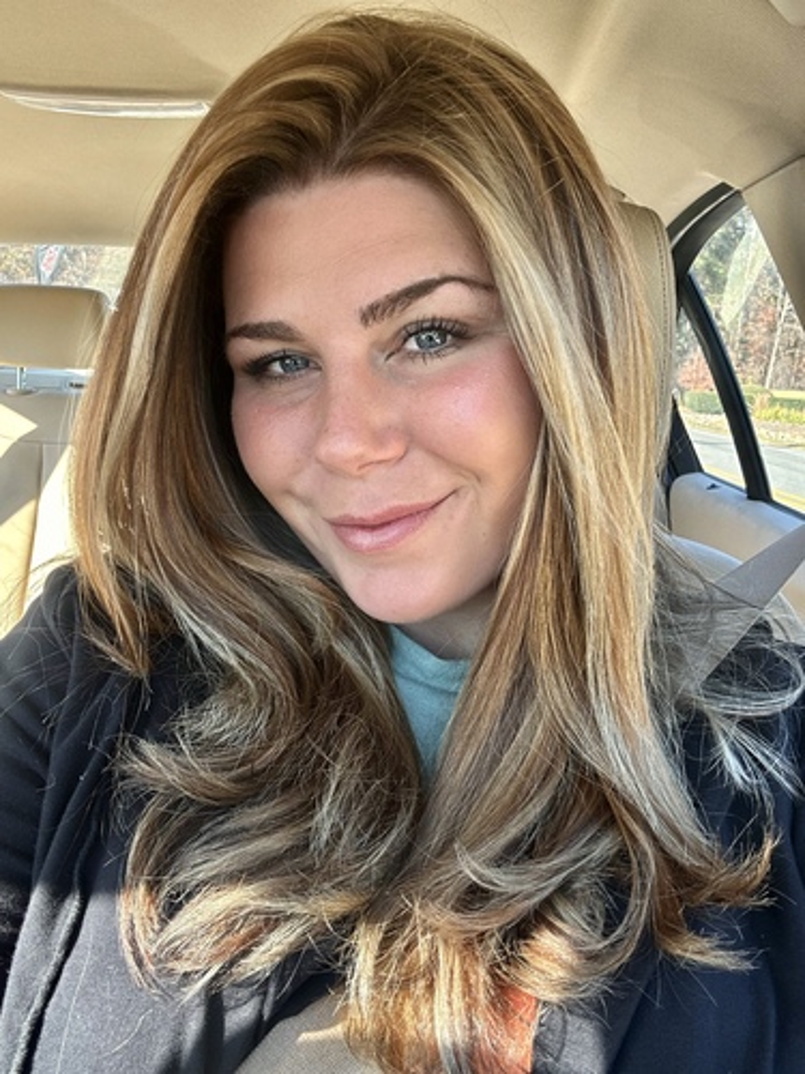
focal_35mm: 30
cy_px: 537
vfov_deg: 60.0
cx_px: 402
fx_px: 930
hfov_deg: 46.8
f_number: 1.9
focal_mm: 2.69
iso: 32
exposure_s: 1/121
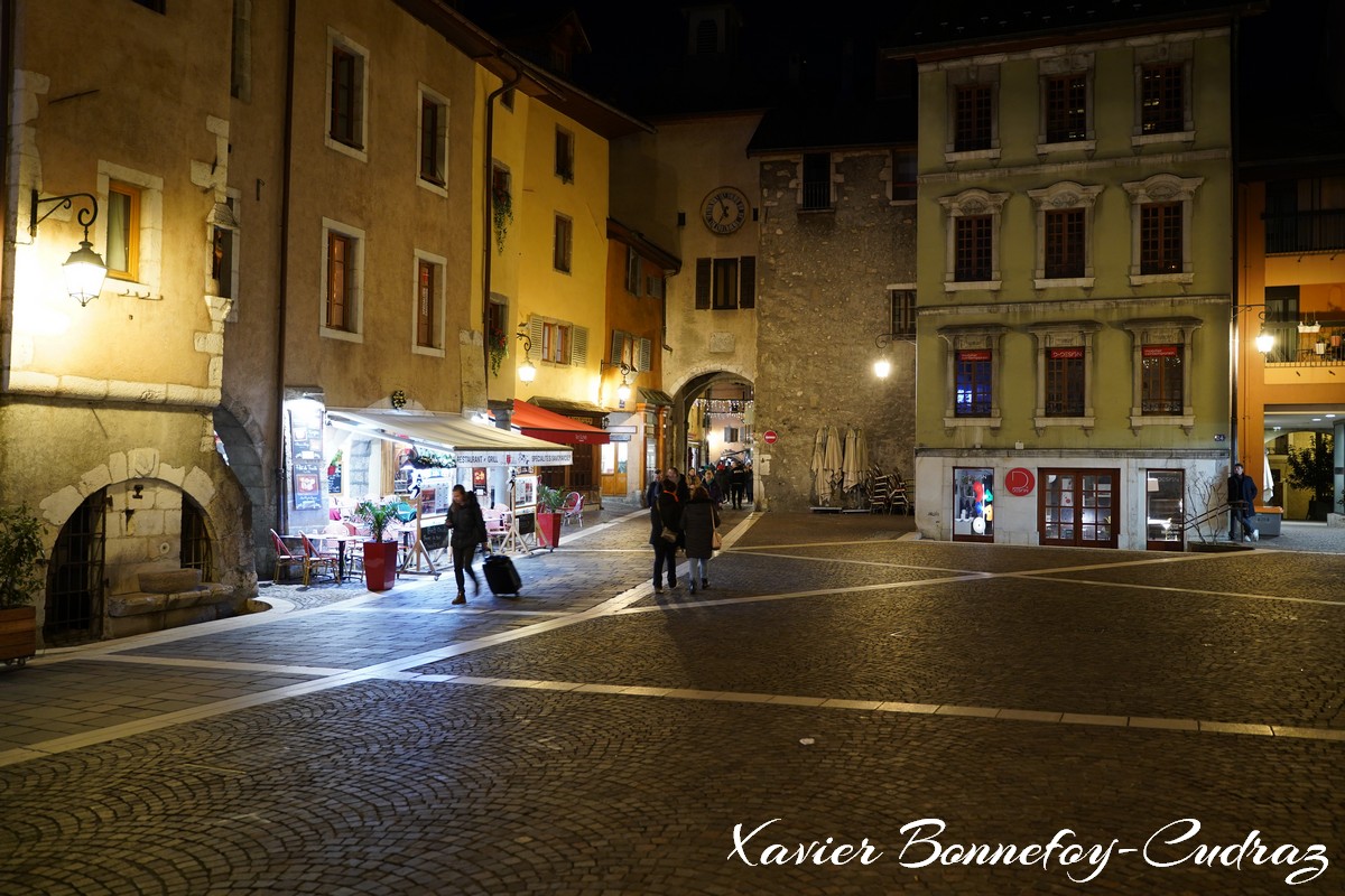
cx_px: 672
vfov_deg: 45.0
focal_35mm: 29
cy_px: 448
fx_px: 1083
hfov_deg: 63.7
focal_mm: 29
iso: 800
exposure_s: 1/15
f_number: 2.8
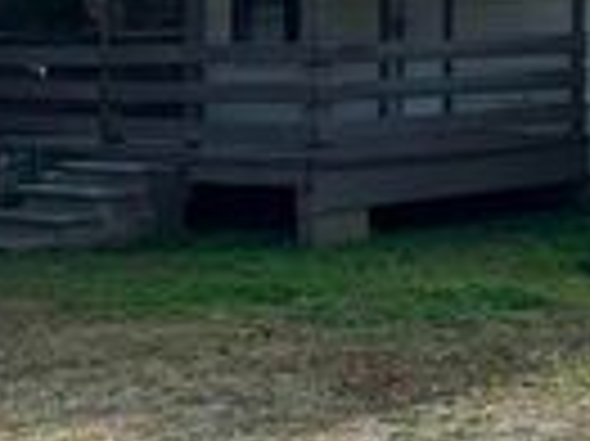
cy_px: -61
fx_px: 1686
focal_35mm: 99
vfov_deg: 14.5
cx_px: 964
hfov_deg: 17.3
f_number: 1.5
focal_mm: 5.7
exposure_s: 1/3571
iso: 50
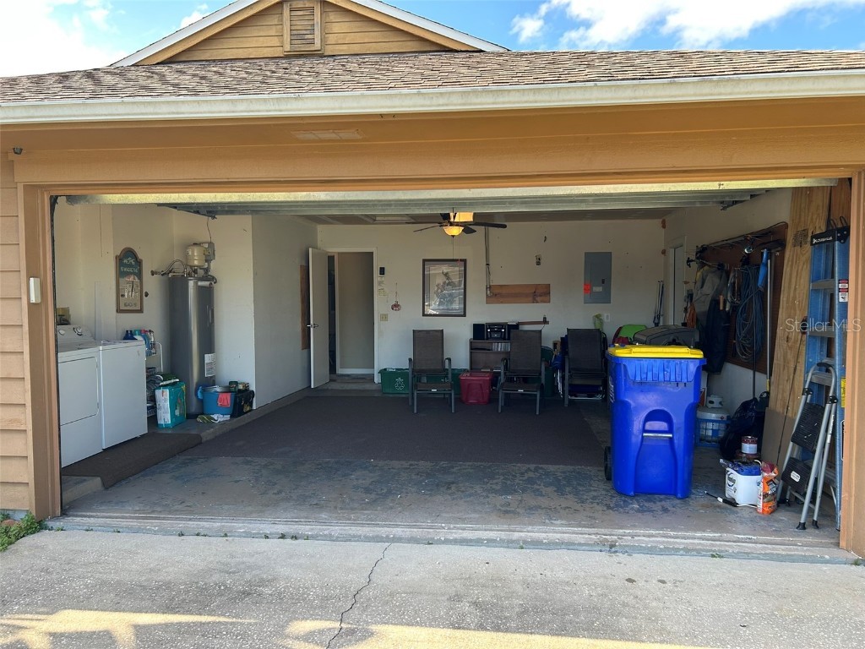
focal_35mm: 26
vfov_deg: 53.1
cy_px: 324
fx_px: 650
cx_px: 432
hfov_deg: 67.3
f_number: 1.5
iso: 50
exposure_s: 1/374
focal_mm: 5.7
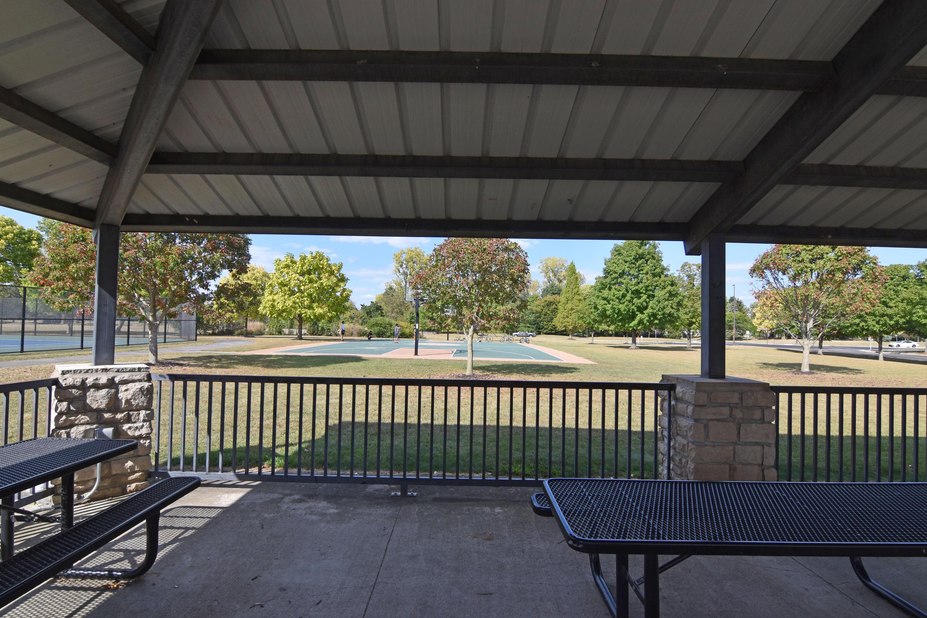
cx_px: 464
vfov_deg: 72.1
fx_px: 425
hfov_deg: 95.0
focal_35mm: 16
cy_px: 309
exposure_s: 1/250
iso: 180
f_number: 8
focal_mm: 11
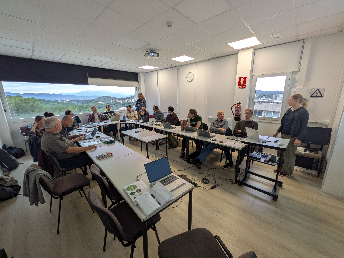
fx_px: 139
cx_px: 172
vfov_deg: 85.7
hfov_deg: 102.1
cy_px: 129
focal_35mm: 14
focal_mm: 1.83
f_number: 2.2
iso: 66
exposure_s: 1/100
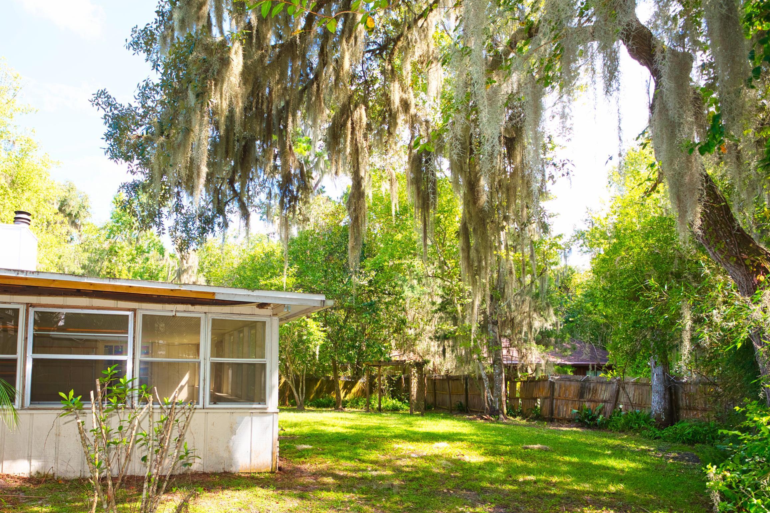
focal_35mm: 22
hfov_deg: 76.9
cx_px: 281
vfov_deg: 56.3
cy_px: 329
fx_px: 471
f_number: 5.6
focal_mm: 17
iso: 125
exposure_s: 1/125
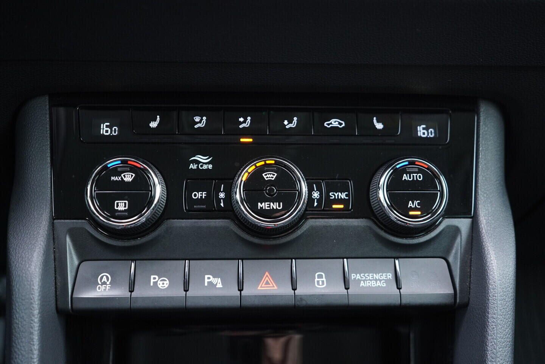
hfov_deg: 53.1
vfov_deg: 36.9
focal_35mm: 36
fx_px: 545
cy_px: 182
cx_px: 272
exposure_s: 1/40
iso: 800
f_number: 2.8
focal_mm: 24
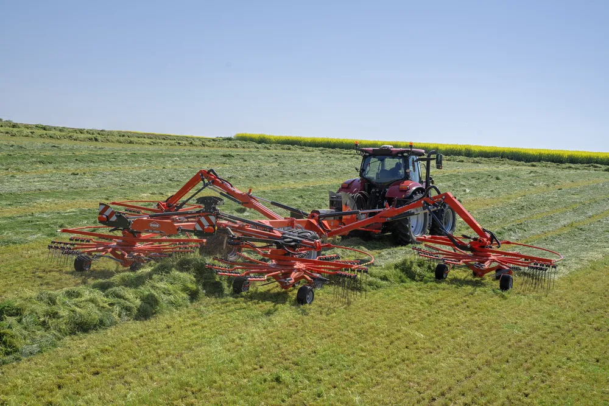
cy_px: 203
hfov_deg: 35.0
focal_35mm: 57
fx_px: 964
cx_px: 304
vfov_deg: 23.8
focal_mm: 57
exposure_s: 1/320
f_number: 9
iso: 100
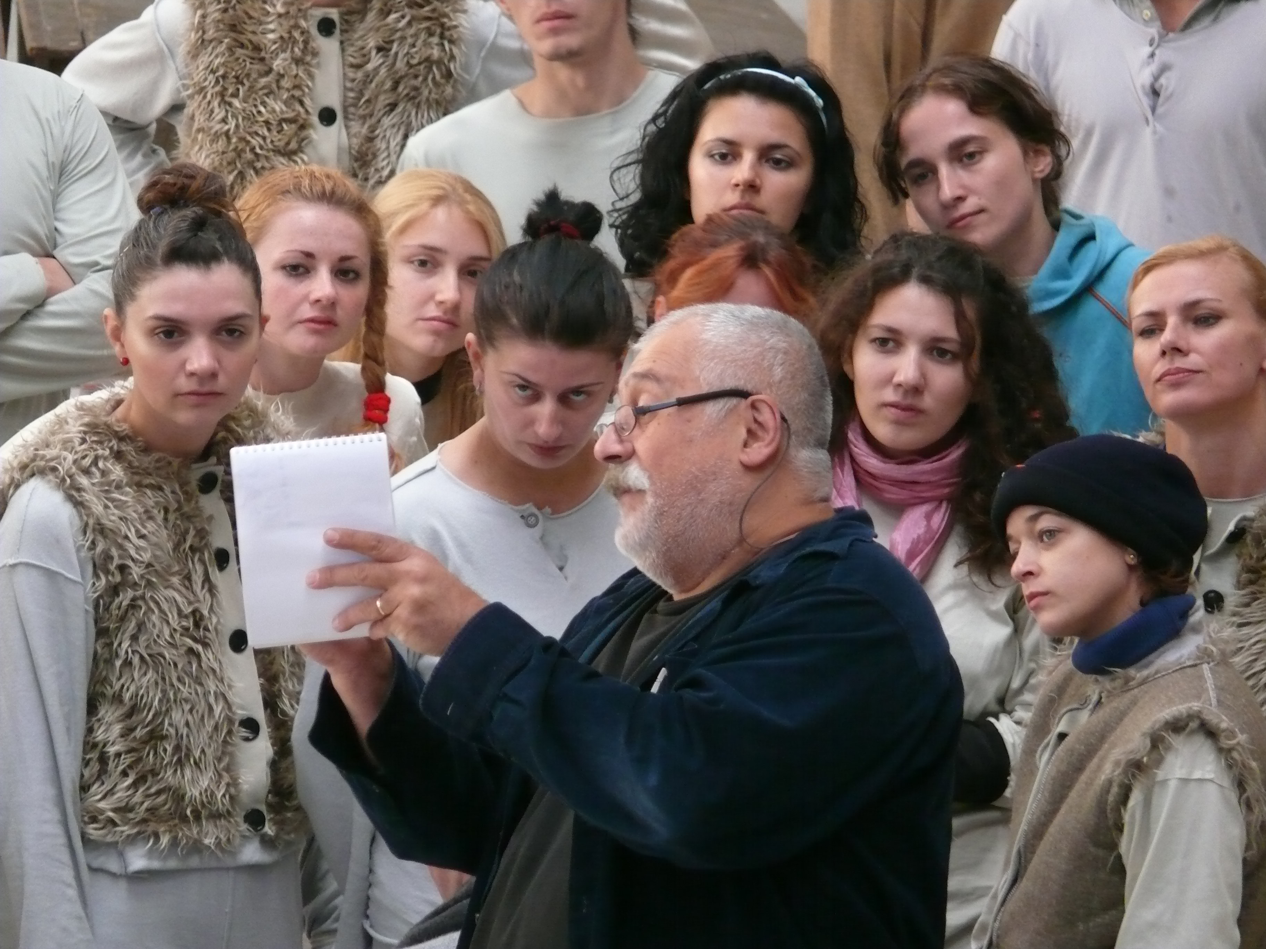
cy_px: 474
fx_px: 14995
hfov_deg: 4.8
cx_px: 633
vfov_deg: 3.6
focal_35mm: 410
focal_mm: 86.6
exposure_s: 1/40
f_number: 3.7
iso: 400
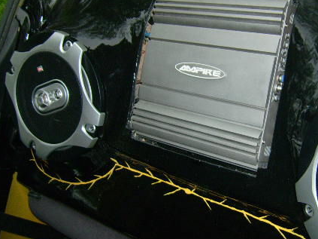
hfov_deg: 35.7
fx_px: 487
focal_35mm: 53
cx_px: 223
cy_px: 106
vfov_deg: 27.5
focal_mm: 5.95
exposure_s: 1/60
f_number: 2.8
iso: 100
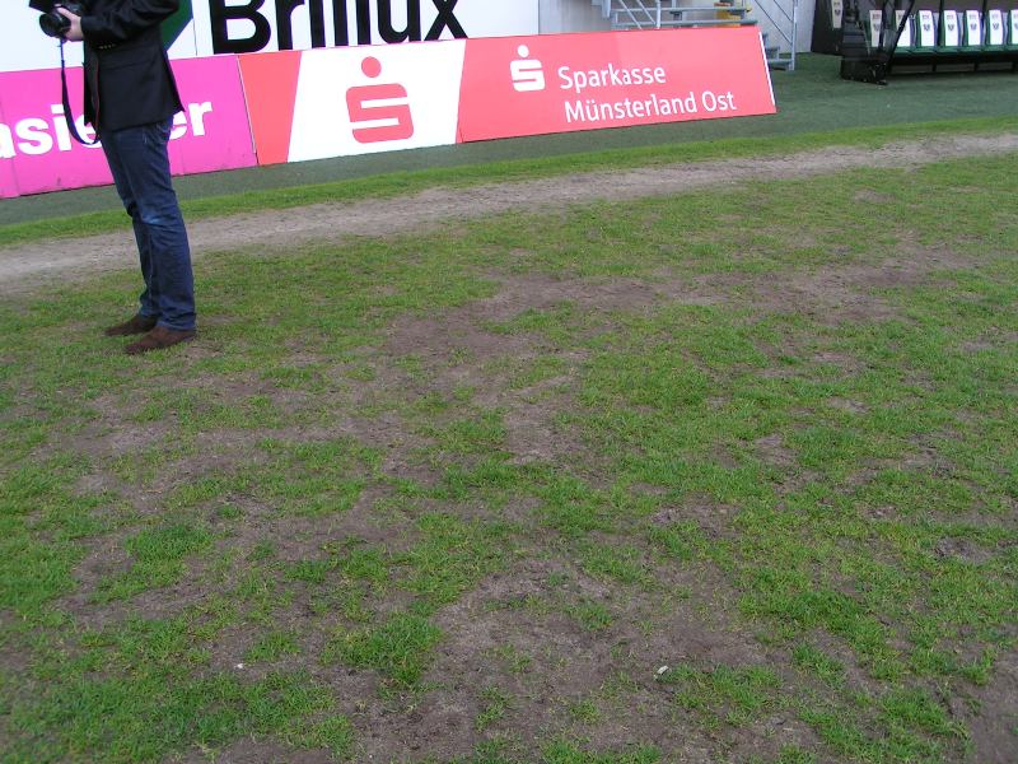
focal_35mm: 38
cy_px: 382
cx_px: 509
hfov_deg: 49.0
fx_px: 1118
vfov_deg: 37.7
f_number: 5
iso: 50
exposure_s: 1/60
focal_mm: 5.8
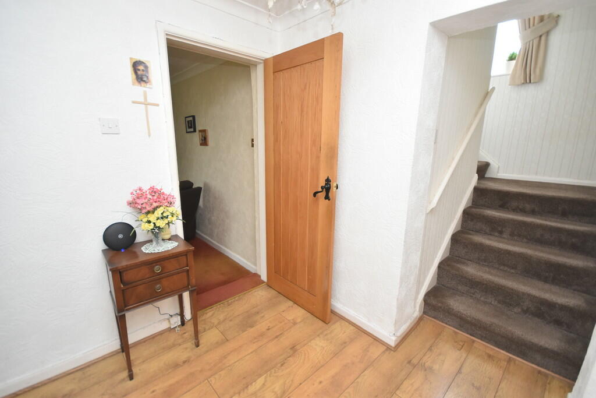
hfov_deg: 100.4
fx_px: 248
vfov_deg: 77.3
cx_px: 298
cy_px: 199
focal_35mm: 15
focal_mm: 10
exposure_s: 1/125
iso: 1100
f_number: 4
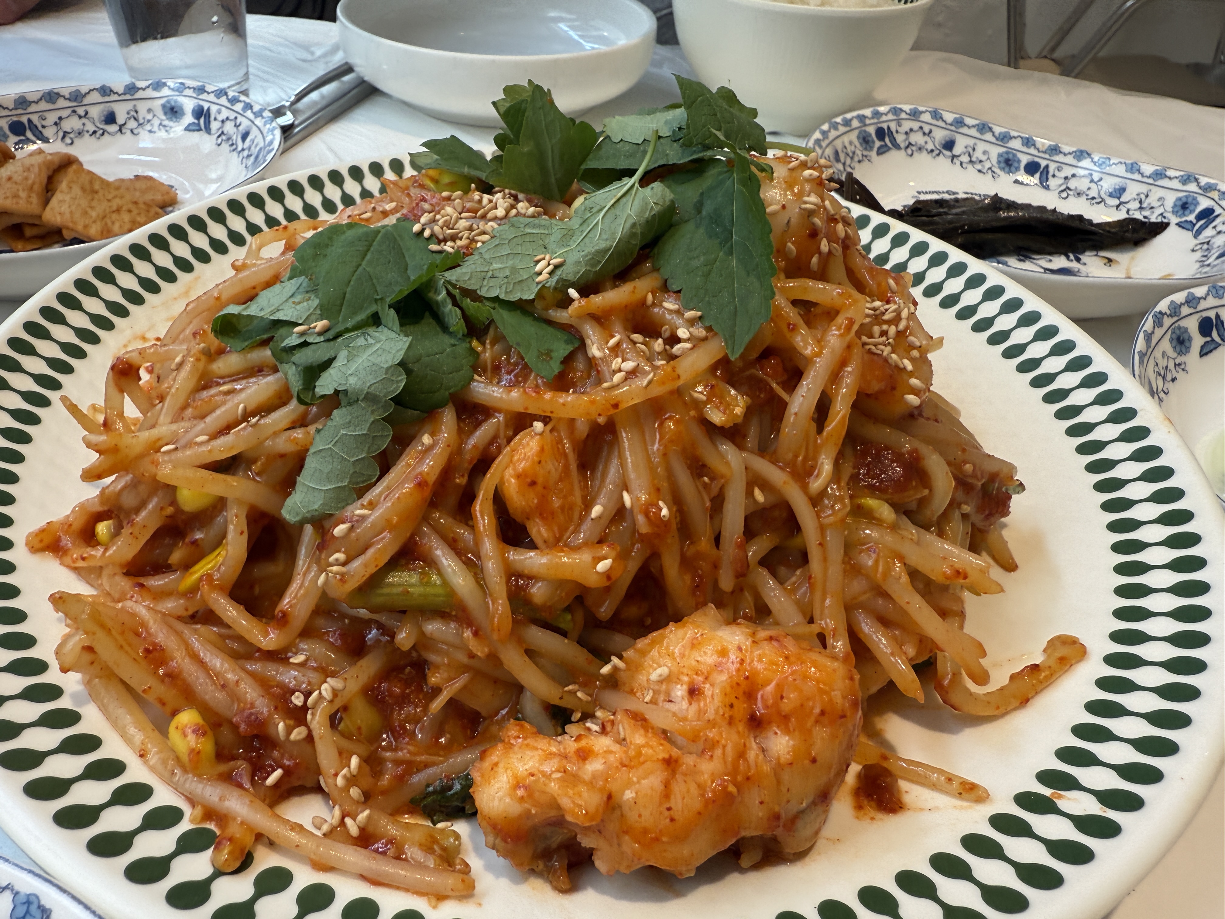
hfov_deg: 71.6
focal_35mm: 24
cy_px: 460
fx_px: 849
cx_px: 612
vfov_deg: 56.8
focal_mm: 2.22
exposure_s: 1/120
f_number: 2.2
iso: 64
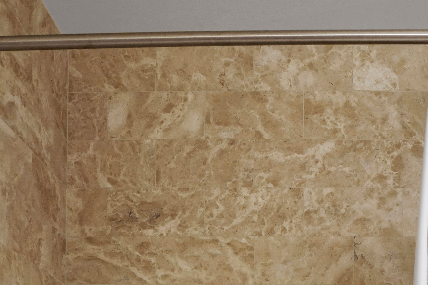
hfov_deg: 37.7
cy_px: 439
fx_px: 618
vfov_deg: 21.4
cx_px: 295
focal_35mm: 52
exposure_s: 1/30
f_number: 5.6
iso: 1000
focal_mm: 16
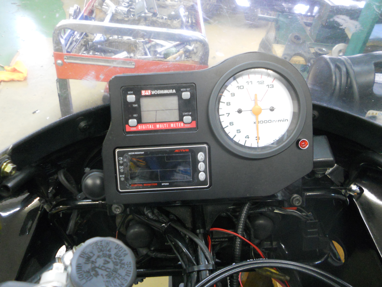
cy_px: 144
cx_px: 191
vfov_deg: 44.2
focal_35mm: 32
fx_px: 353
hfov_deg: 56.8
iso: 400
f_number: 3.5
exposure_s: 1/10
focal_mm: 5.8
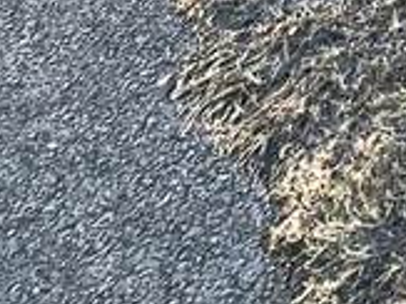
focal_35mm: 102
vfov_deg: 8.4
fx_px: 1195
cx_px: 996
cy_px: -882
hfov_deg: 13.5
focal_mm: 2.2
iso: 50
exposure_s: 1/1000
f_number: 2.2
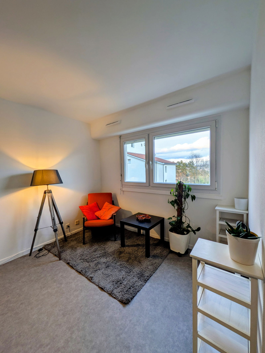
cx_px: 132
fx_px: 143
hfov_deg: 85.7
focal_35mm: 14
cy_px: 176
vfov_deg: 102.1
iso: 67
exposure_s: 1/100
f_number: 2.2
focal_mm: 1.83
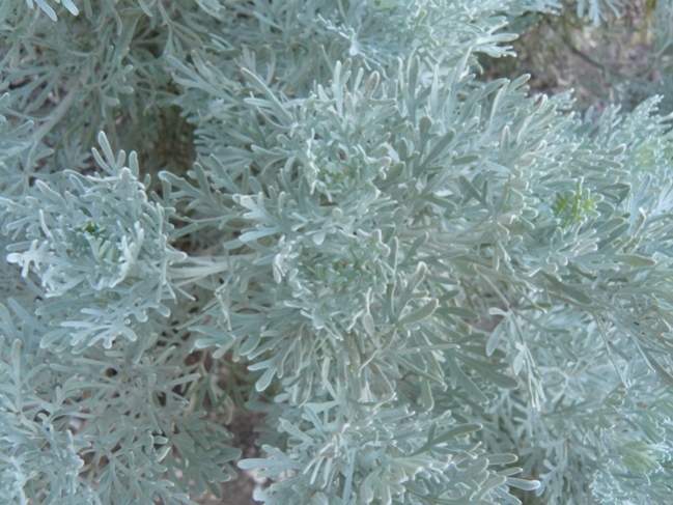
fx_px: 700
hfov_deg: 51.3
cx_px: 336
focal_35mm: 36
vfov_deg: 39.7
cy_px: 252
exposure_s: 1/30
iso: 100
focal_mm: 6
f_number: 5
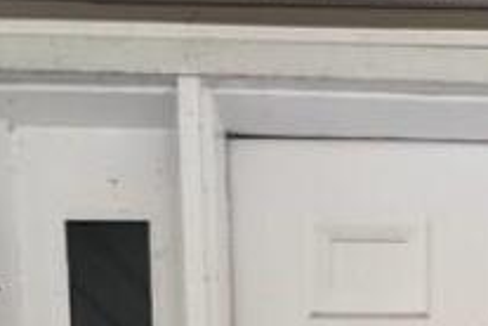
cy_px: 605
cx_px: 389
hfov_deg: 40.2
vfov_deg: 19.9
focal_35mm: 47
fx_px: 637
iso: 32
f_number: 1.8
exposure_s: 1/209
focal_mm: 1.57
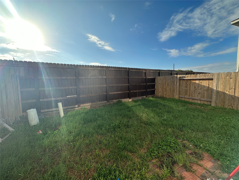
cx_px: 120
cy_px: 90
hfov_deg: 102.1
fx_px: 97
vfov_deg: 85.7
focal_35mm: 14
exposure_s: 1/1855
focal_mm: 2.22
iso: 50
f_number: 2.2
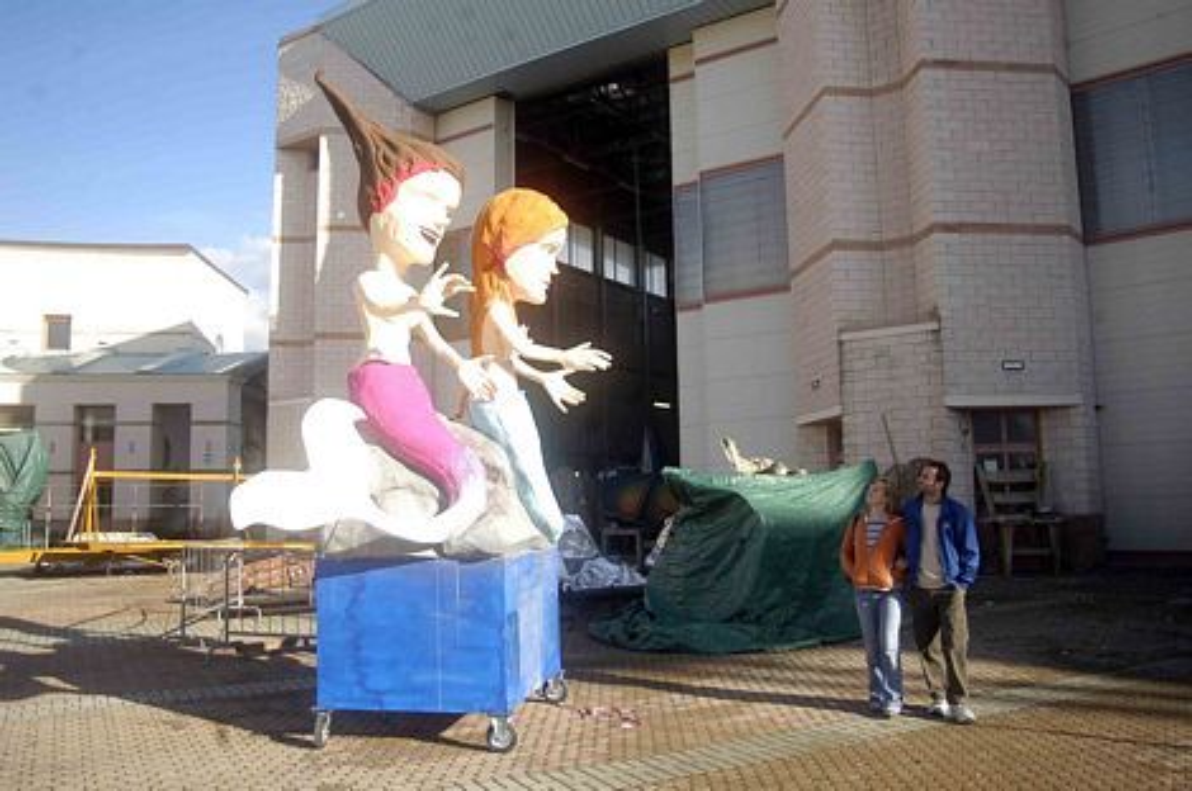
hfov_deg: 67.5
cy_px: 396
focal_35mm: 27
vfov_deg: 47.8
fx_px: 893
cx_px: 596
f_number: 5
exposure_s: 1/640
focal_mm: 18
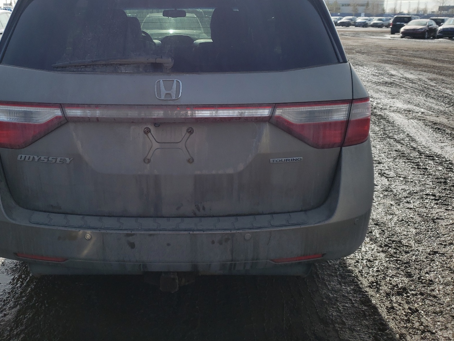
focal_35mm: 33
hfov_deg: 54.7
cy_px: 127
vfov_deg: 42.6
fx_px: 433
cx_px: 167
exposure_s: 1/2500
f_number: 1.5
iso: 50
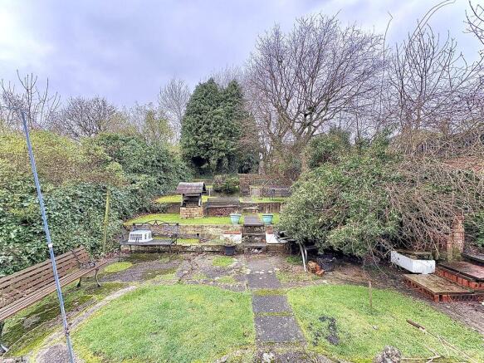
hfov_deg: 102.1
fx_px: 196
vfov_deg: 85.7
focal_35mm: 14
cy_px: 182
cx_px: 242
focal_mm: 2.22
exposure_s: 1/99
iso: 160
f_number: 2.2
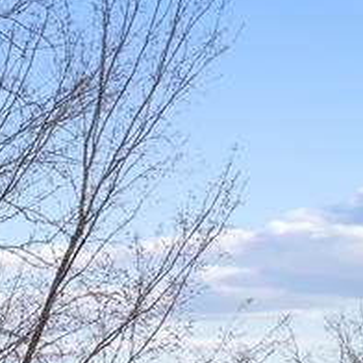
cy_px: 602
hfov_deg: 10.0
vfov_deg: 10.4
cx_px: -402
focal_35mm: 160
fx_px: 1898
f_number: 5.6
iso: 800
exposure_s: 1/250
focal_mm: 18
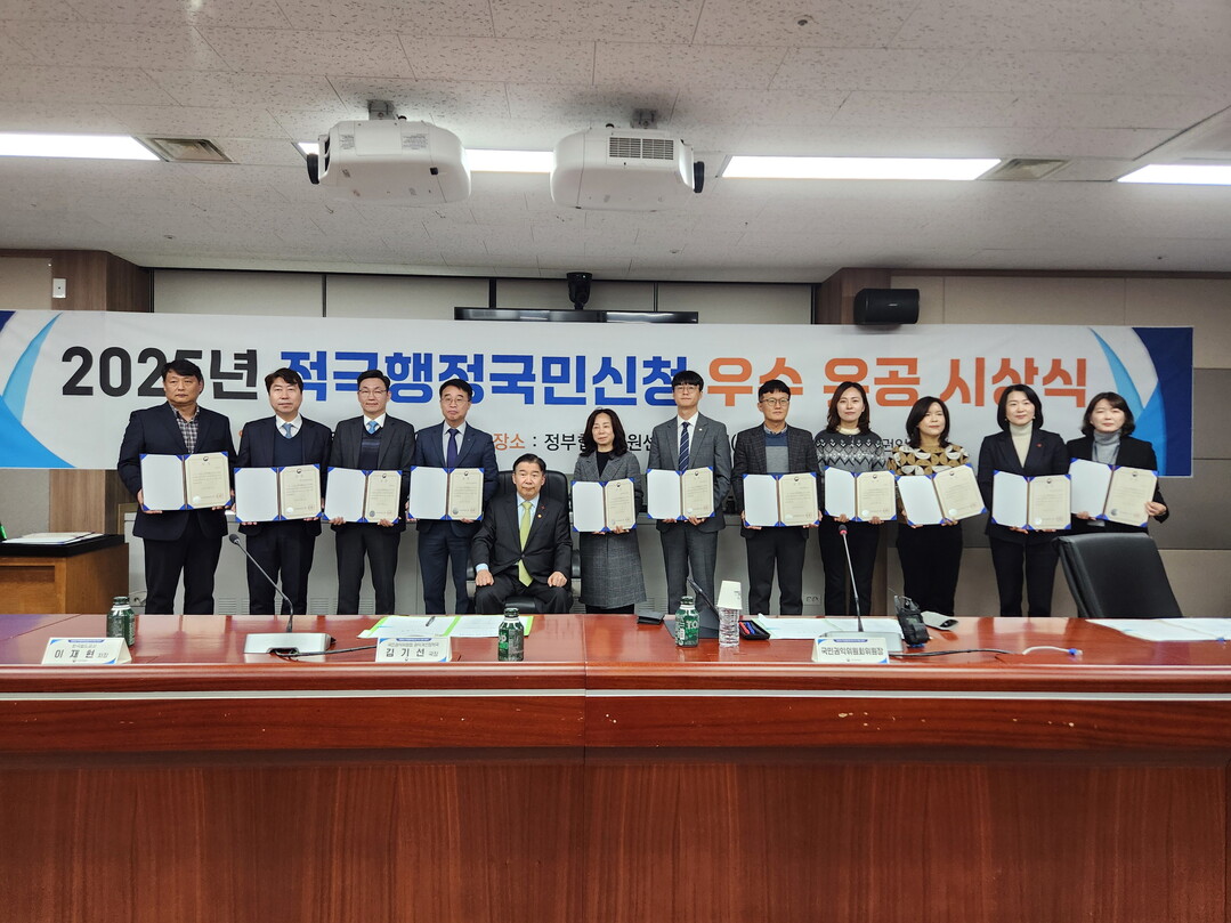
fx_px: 818
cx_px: 616
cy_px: 462
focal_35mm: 23
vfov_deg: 58.9
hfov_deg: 73.9
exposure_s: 1/120
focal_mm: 5.4
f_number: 1.8
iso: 200
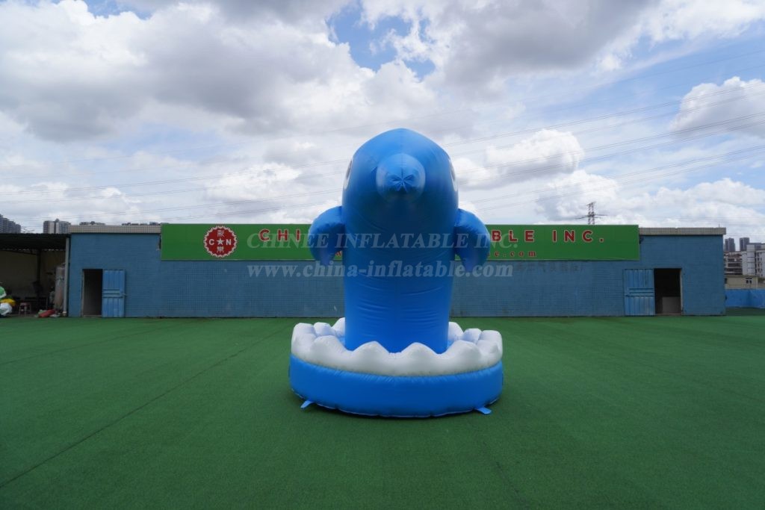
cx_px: 382
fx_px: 510
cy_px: 255
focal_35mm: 24
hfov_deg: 73.7
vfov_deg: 53.1
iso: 100
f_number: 5
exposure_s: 1/800
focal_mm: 16
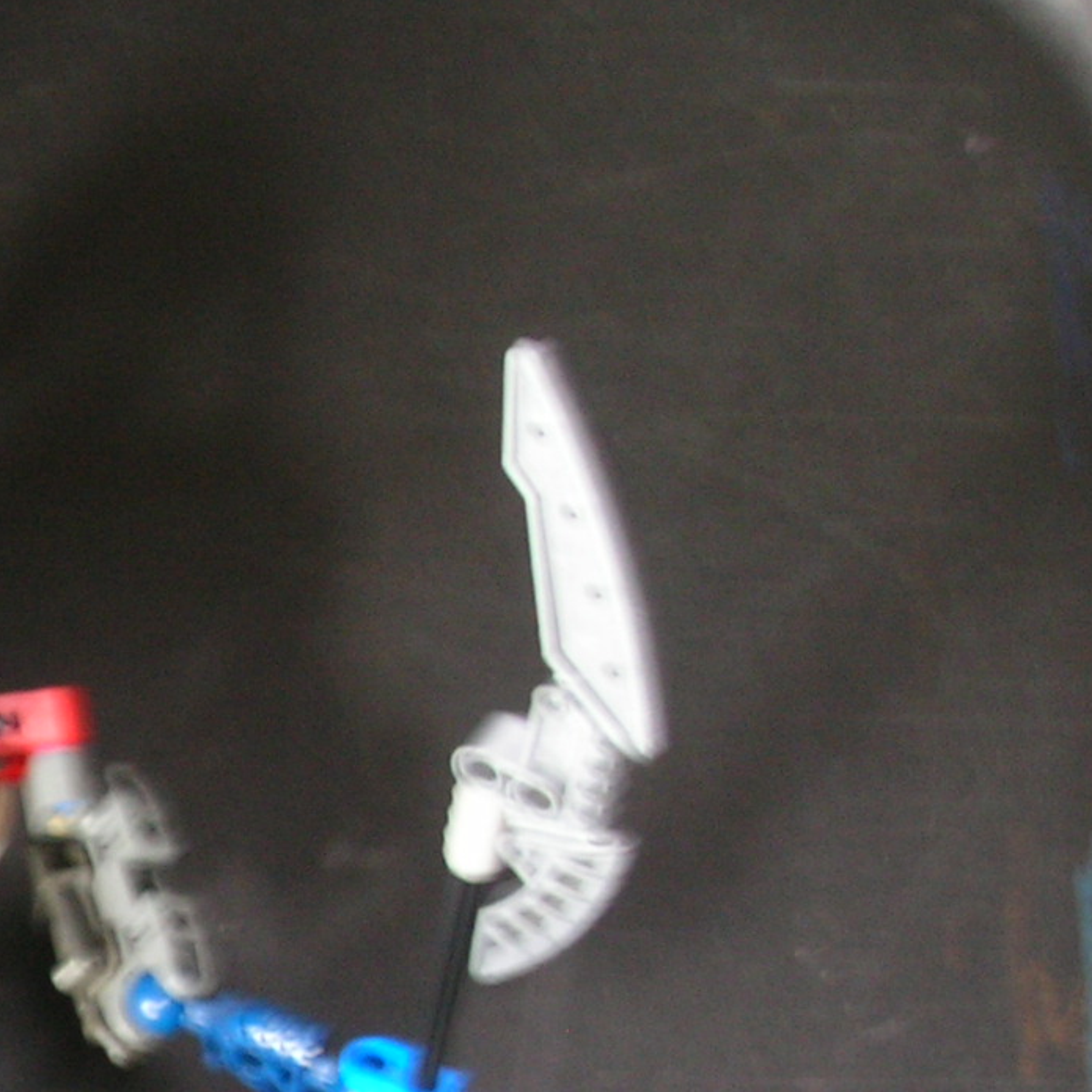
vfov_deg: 11.4
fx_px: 5389
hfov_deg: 11.3
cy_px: 1167
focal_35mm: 151
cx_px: -361
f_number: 3.5
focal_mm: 9.7
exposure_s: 1/3.8
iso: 77
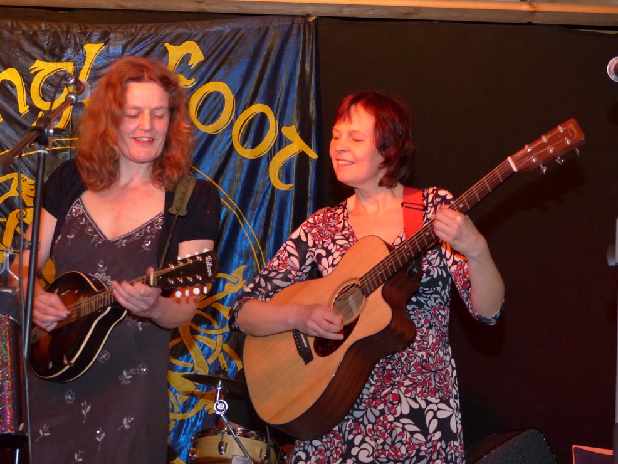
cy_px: 229
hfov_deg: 26.7
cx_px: 310
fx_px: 1304
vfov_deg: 20.2
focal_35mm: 73
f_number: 2.8
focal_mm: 13
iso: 400
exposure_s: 1/60
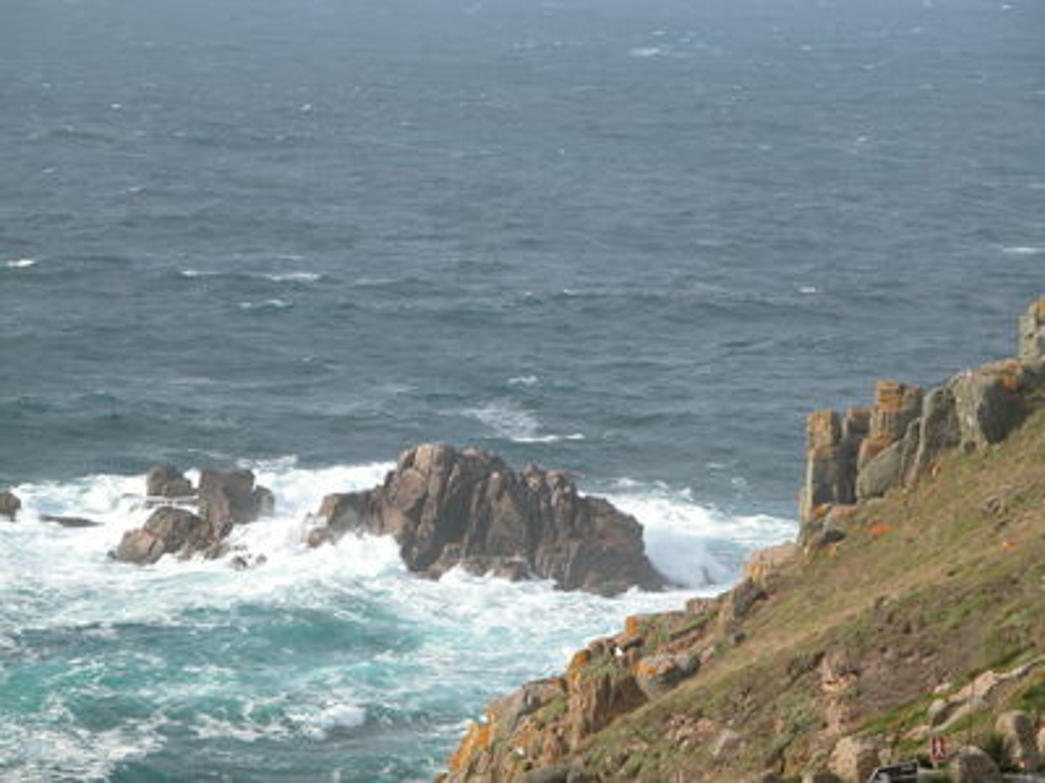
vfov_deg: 9.2
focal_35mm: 161
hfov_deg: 12.3
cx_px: 522
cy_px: 392
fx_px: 4860
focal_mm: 41.1
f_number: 5.6
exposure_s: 1/304
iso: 100
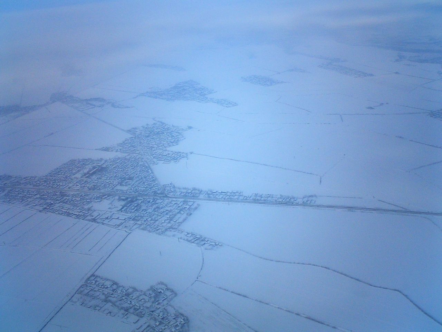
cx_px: 221
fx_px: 472
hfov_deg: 50.1
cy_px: 166
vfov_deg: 38.7
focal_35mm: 37
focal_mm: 5.6
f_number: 3.5
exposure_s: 1/1600
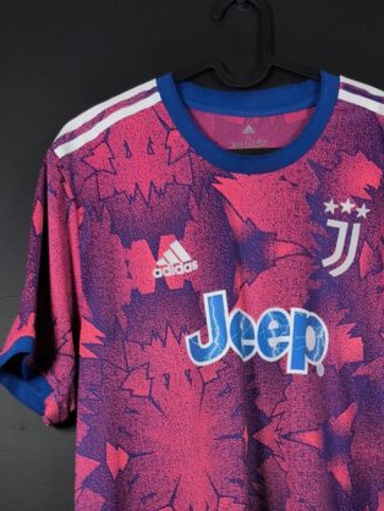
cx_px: 254
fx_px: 650
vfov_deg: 39.7
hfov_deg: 32.6
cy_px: 463
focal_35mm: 44
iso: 400
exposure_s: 1/160
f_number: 1.6
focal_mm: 6.57
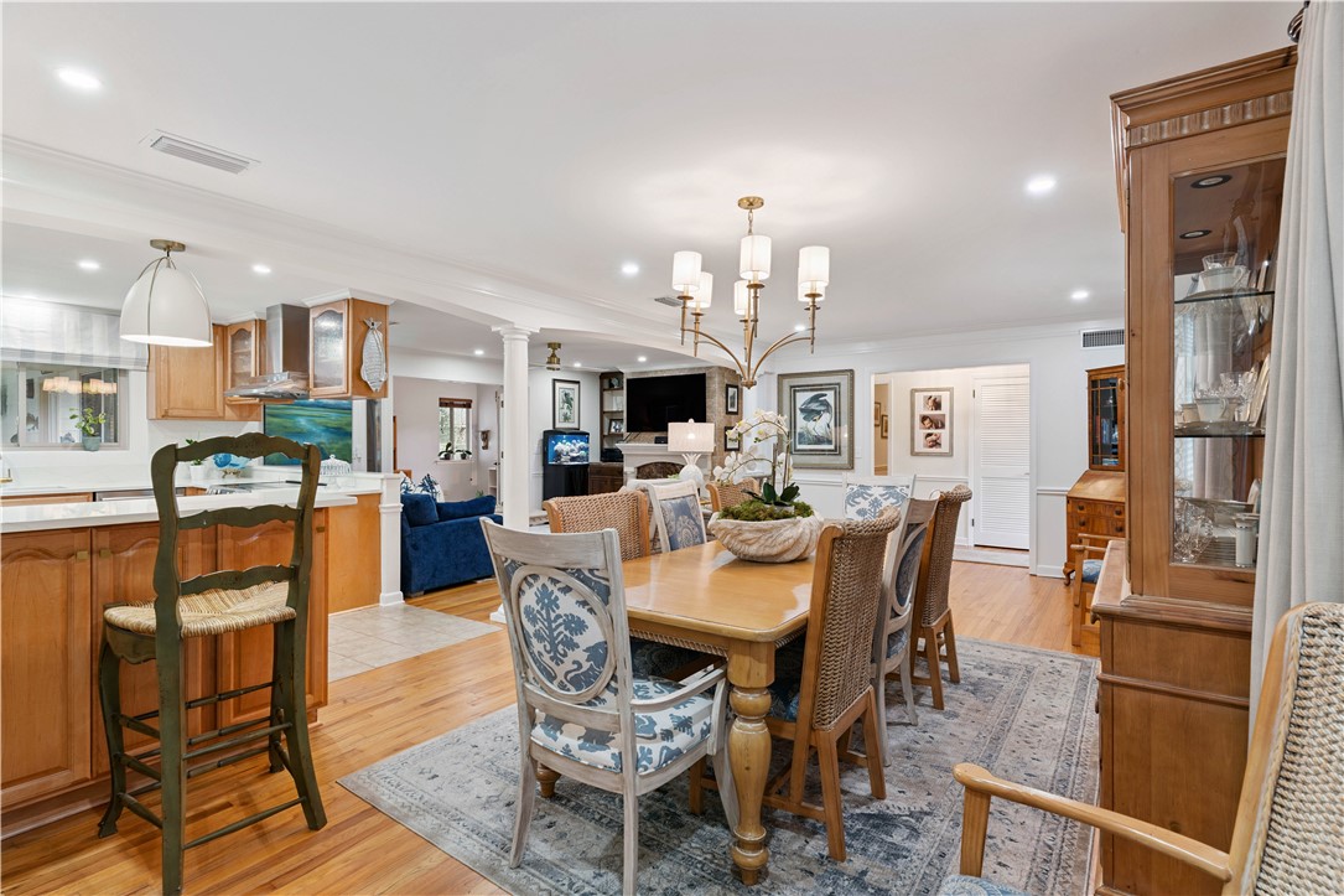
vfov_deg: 70.4
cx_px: 672
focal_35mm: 17
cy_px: 448
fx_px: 635
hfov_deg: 93.3
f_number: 8
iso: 250
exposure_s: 1/10
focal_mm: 17
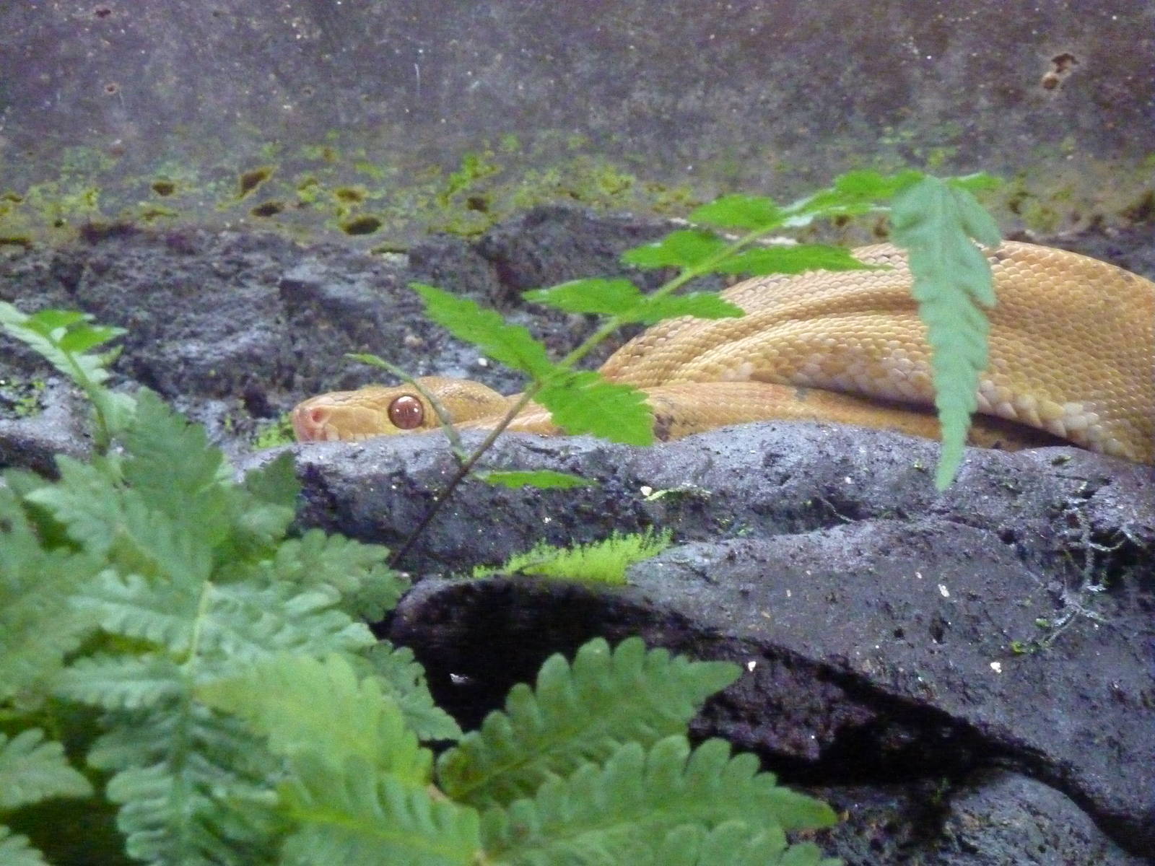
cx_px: 578
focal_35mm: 158
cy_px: 433
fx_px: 5272
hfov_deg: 12.5
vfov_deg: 9.4
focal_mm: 25.9
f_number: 4.5
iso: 1600
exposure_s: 1/13
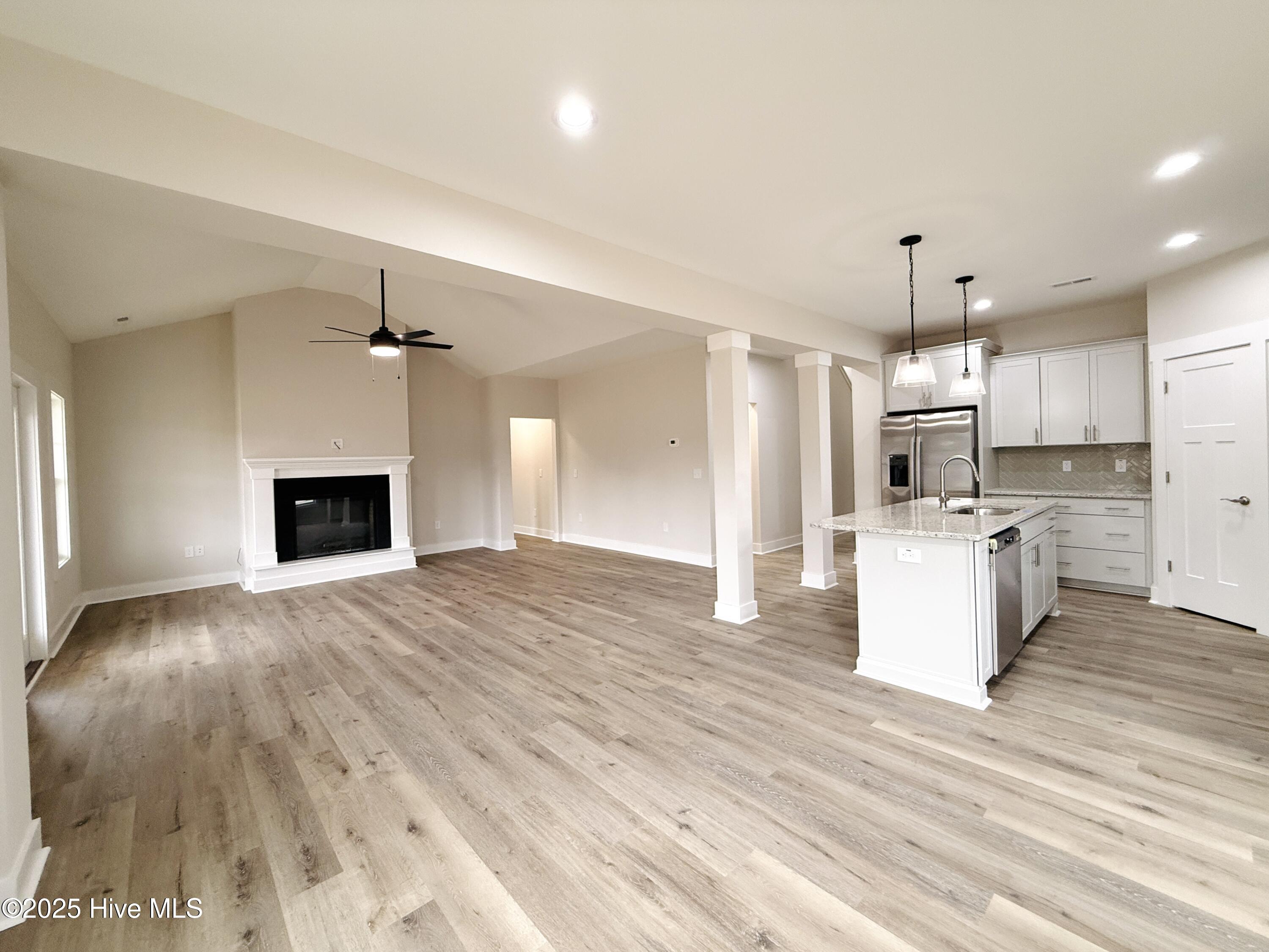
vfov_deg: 85.7
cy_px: 476
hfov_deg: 102.1
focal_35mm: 14
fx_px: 513
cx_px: 634
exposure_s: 1/120
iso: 200
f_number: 2.2
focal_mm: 2.22
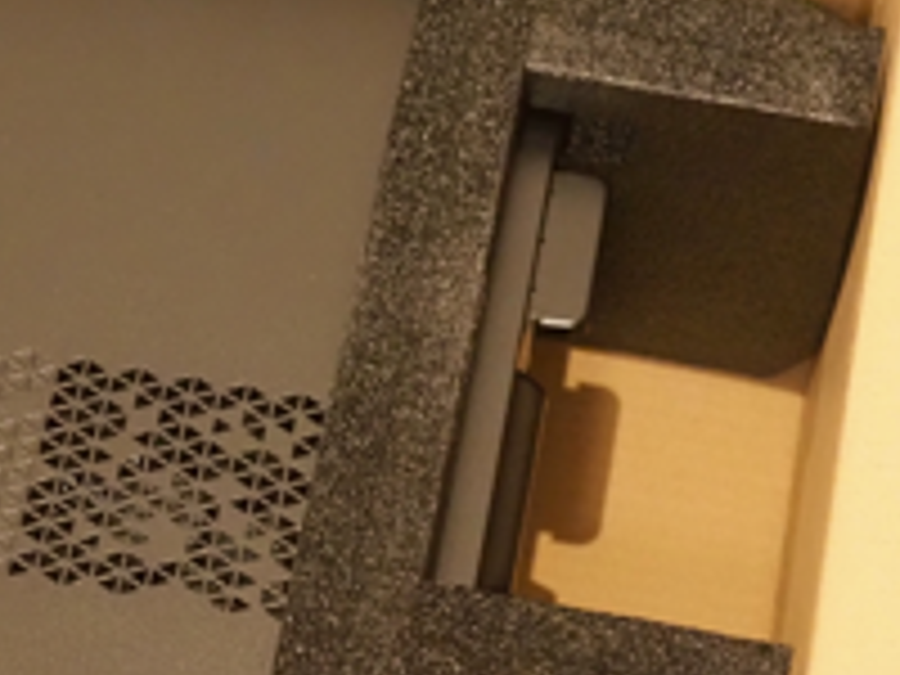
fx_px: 3874
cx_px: 104
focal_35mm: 149
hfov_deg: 13.1
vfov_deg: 10.0
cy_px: 274
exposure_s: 1/50
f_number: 4
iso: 6400
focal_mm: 31
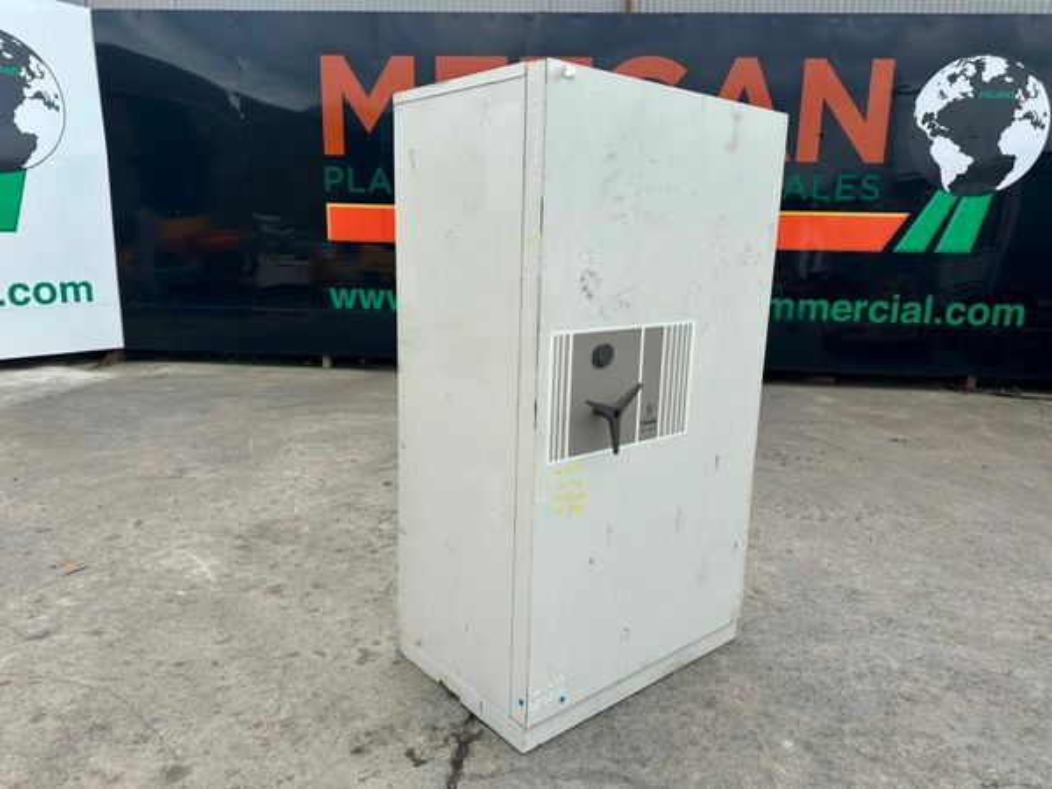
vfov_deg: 56.8
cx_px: 526
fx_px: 729
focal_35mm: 24
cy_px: 394
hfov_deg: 71.6
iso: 80
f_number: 1.78
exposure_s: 1/1562
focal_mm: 6.86
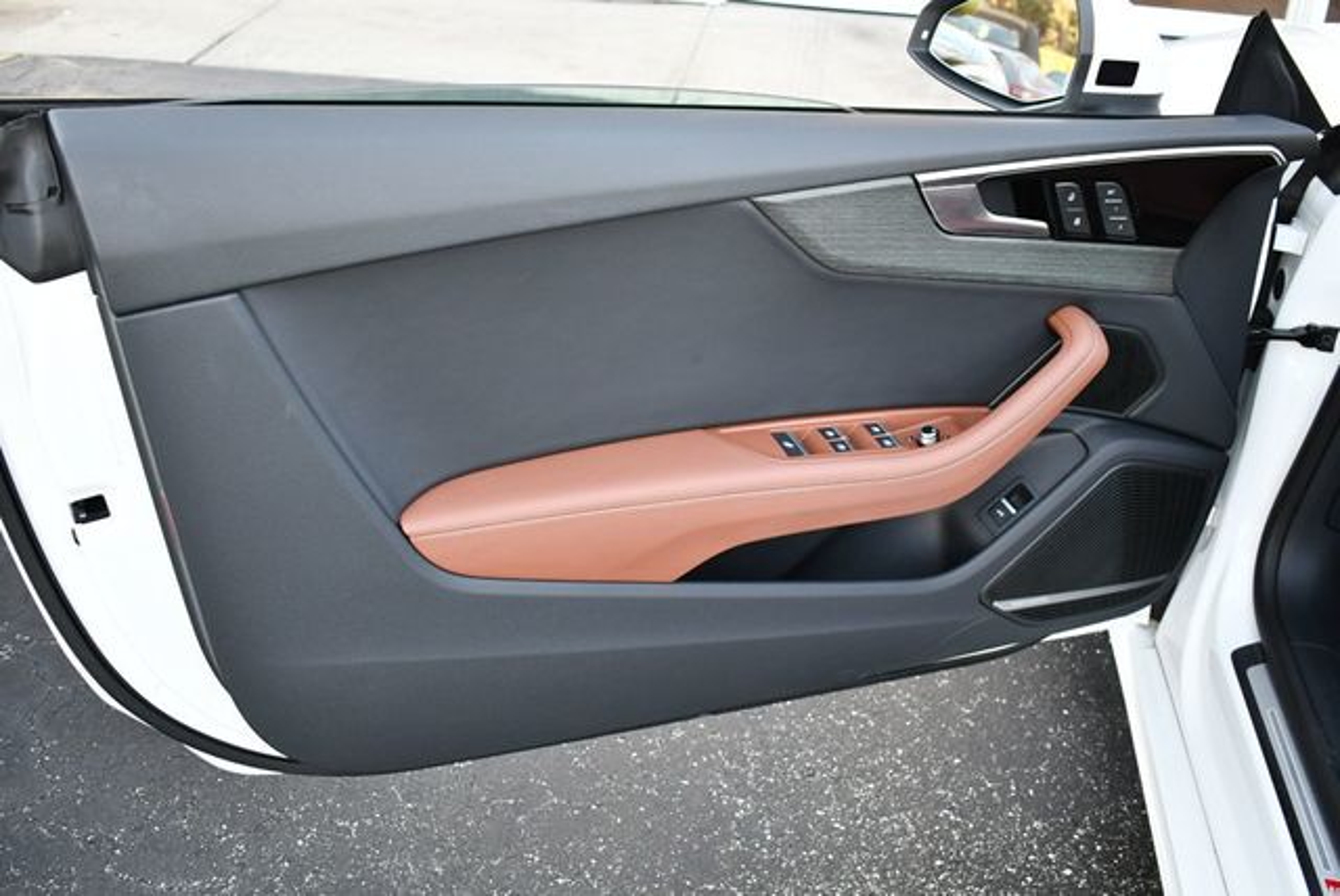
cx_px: 670
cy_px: 448
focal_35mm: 36
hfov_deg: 53.1
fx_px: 1341
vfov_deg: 36.9
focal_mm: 18
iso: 560
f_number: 3.5
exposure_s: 1/250
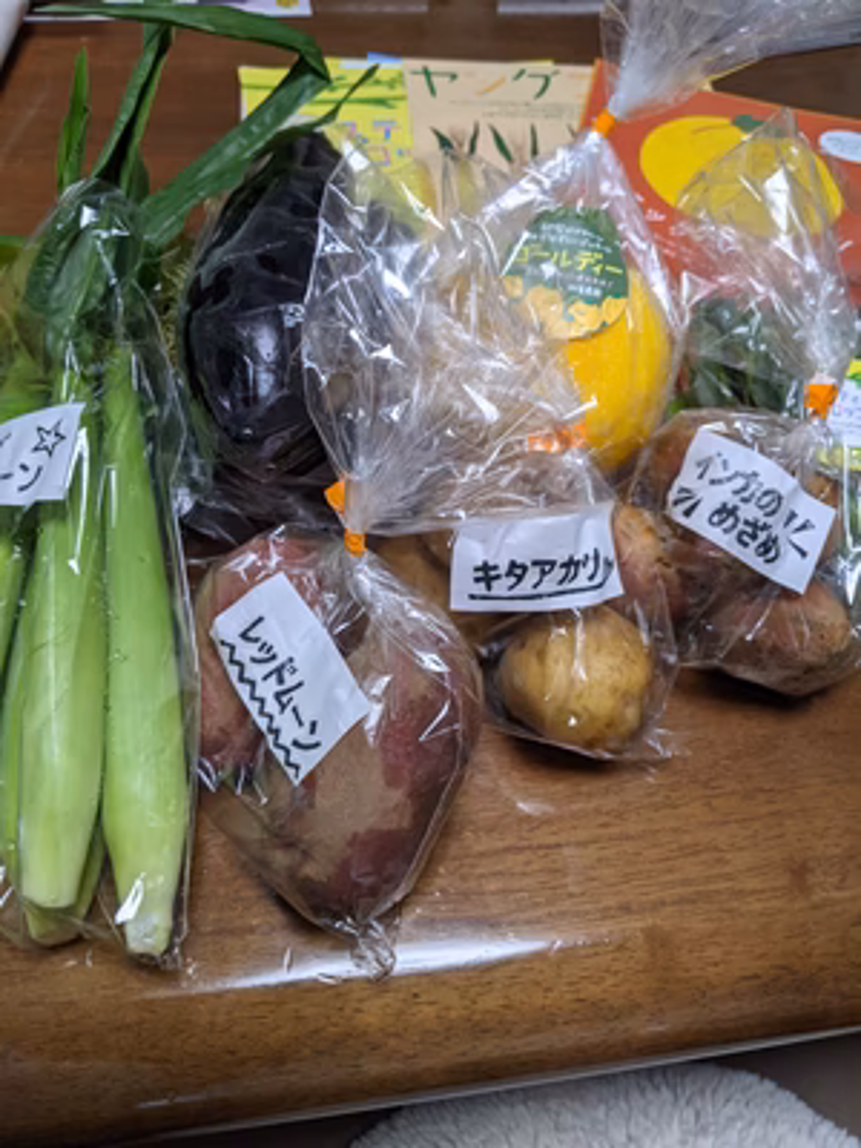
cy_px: 574
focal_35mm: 27
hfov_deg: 51.4
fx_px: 895
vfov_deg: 65.3
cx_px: 430
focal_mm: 4.44
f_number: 1.8
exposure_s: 1/59.9
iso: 62
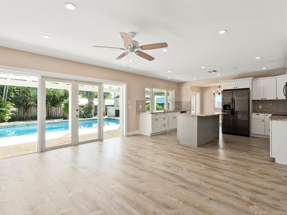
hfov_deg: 91.0
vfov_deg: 74.7
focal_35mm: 17
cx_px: 140
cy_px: 104
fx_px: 141
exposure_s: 1/20
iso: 400
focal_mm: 10
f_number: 8
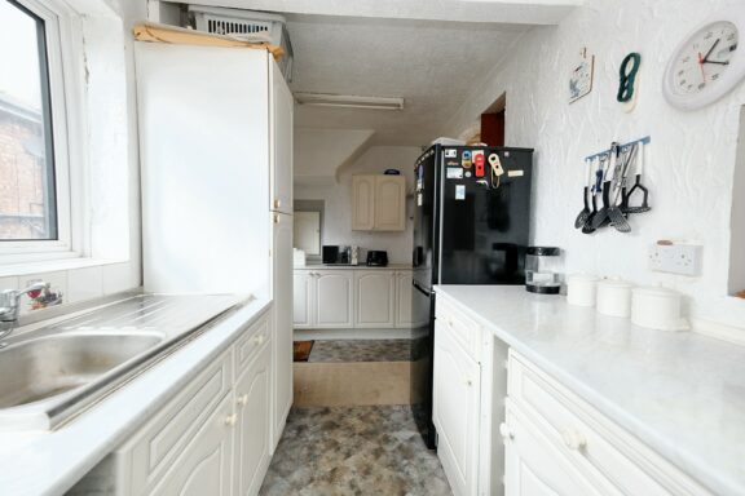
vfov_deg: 77.3
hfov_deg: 100.4
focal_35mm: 15
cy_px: 248
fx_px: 310
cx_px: 372
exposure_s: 1/60
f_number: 4
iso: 320
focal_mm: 10
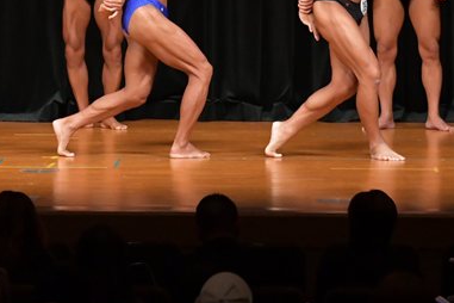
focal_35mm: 354
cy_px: 30
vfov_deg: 3.9
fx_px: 4464
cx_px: 54
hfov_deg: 5.8
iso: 5000
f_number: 5.6
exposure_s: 1/400
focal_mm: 116
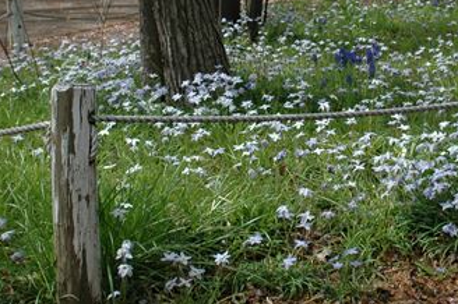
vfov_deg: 16.5
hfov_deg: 24.7
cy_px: 52
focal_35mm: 82
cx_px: 304
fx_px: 1042
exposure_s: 1/250
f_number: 8
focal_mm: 28
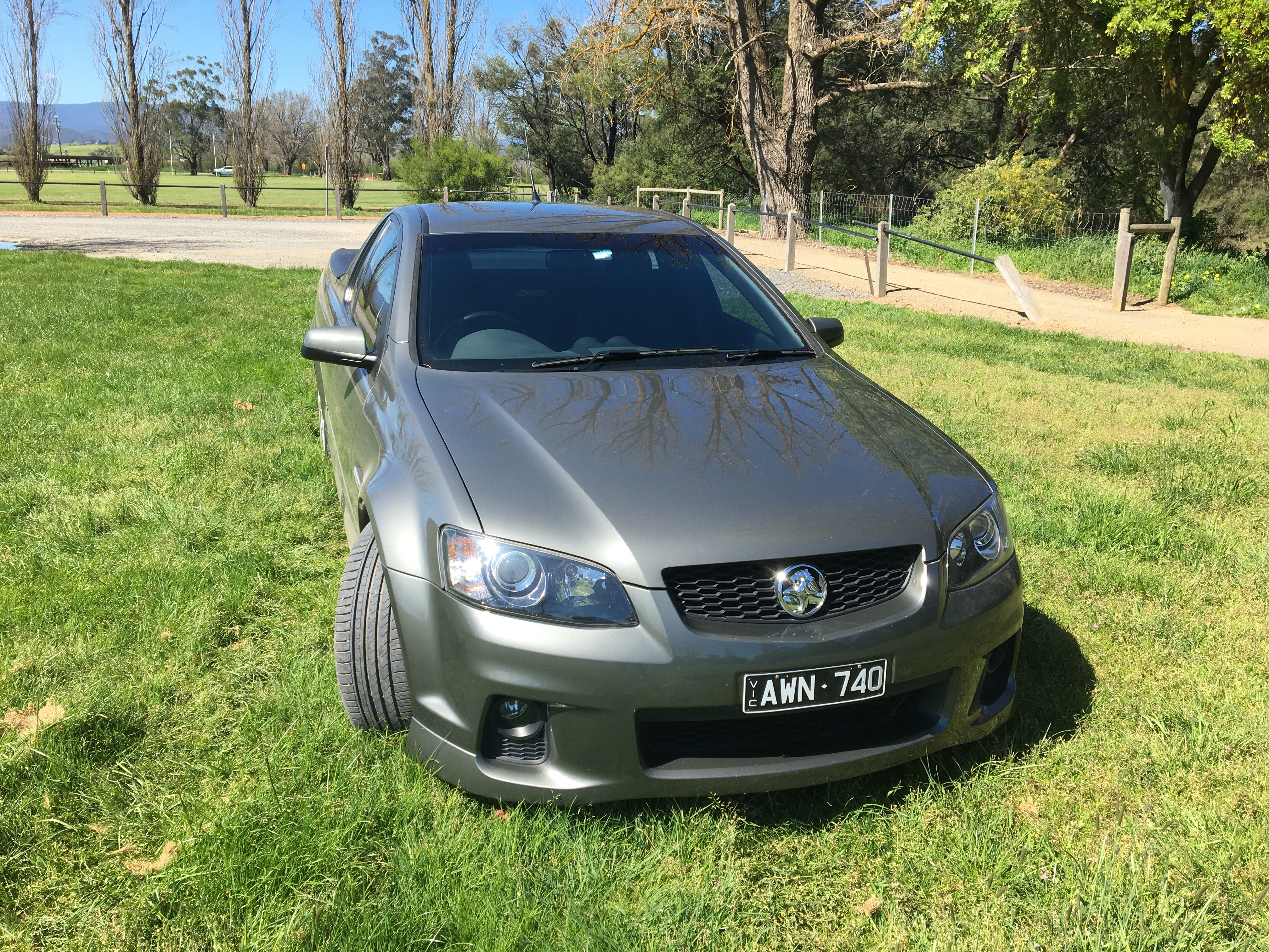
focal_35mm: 29
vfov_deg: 48.2
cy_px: 476
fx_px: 1063
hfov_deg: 61.7
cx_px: 634
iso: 25
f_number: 2.2
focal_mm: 4.15
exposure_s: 1/836
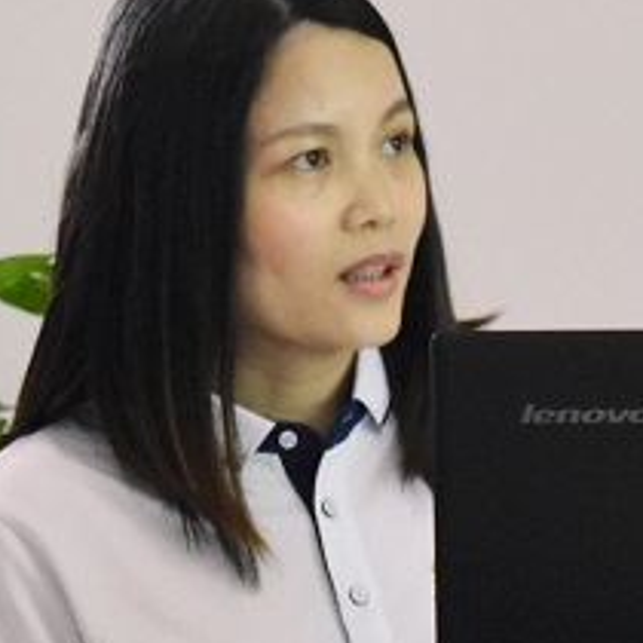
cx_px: 677
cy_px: 403
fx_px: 7145
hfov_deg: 5.1
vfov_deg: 5.2
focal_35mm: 340
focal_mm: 70
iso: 4000
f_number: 5
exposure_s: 1/60
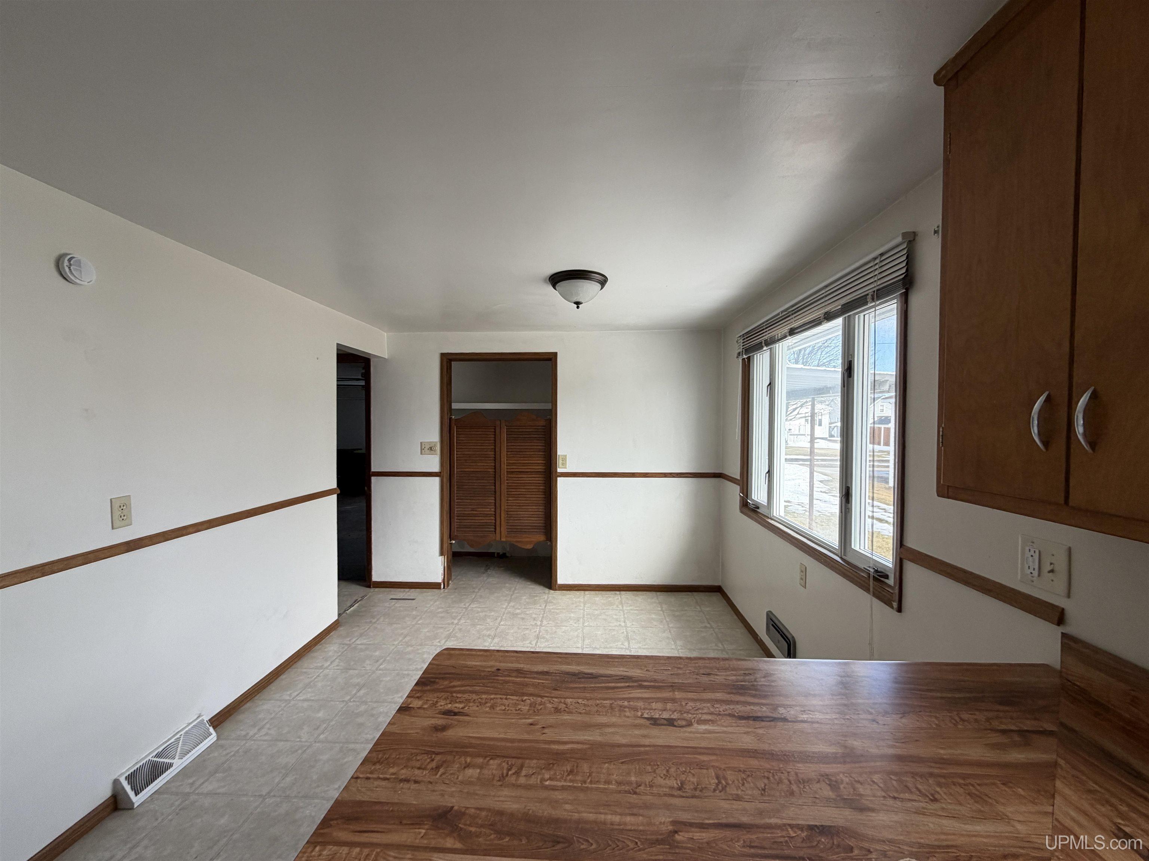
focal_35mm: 14
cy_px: 430
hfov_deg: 102.1
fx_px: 465
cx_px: 574
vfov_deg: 85.7
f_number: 2.2
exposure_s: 1/121
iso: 100
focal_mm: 2.22
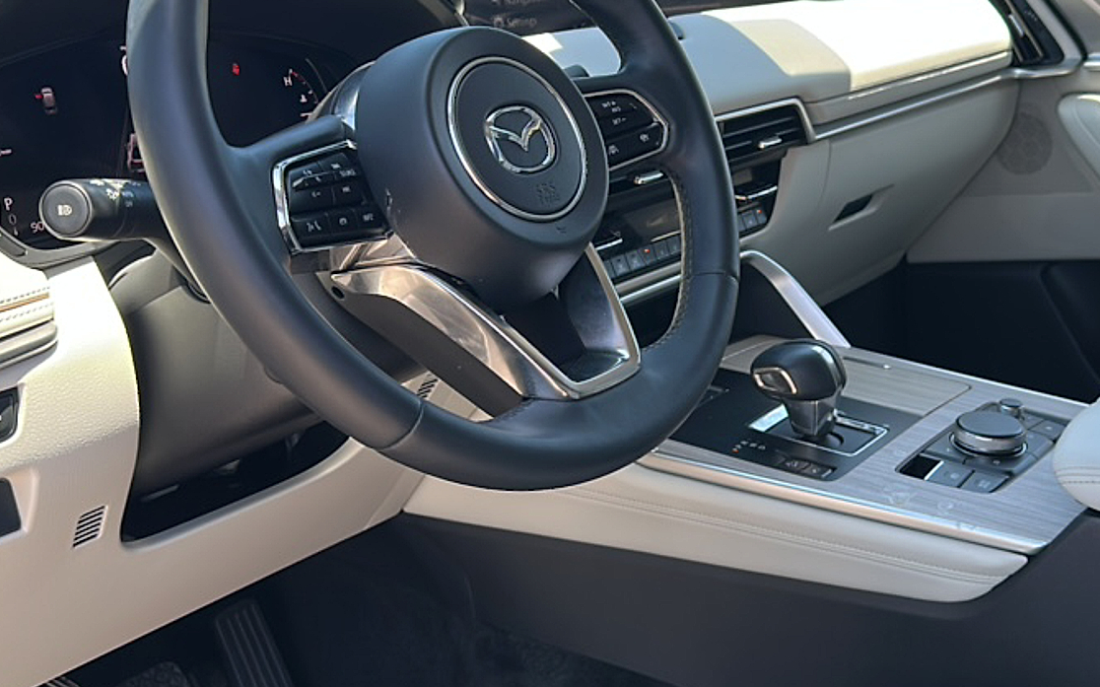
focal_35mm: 38
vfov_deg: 33.6
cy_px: 341
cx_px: 738
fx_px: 1139
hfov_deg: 50.6
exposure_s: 1/480
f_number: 1.78
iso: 80
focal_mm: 6.86
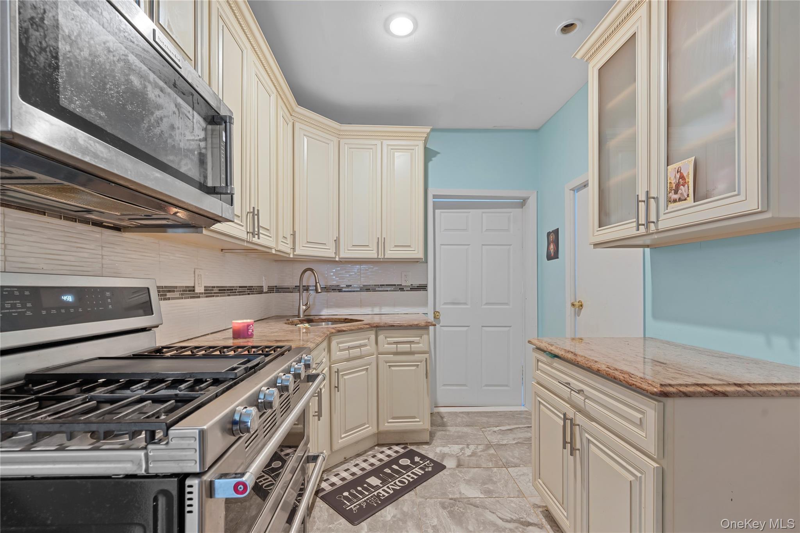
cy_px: 266
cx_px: 400
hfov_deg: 104.3
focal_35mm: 14
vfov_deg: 81.2
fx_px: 311
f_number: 8
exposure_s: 2.5
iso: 200
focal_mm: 14
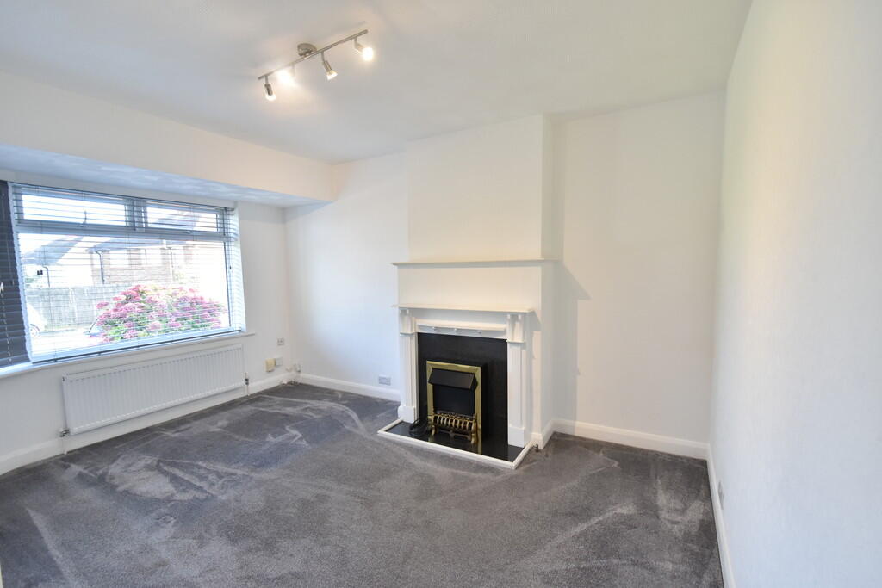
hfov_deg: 100.4
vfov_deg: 77.3
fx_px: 368
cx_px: 441
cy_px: 294
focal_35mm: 15
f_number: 4
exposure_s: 1/60
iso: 500
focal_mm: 10
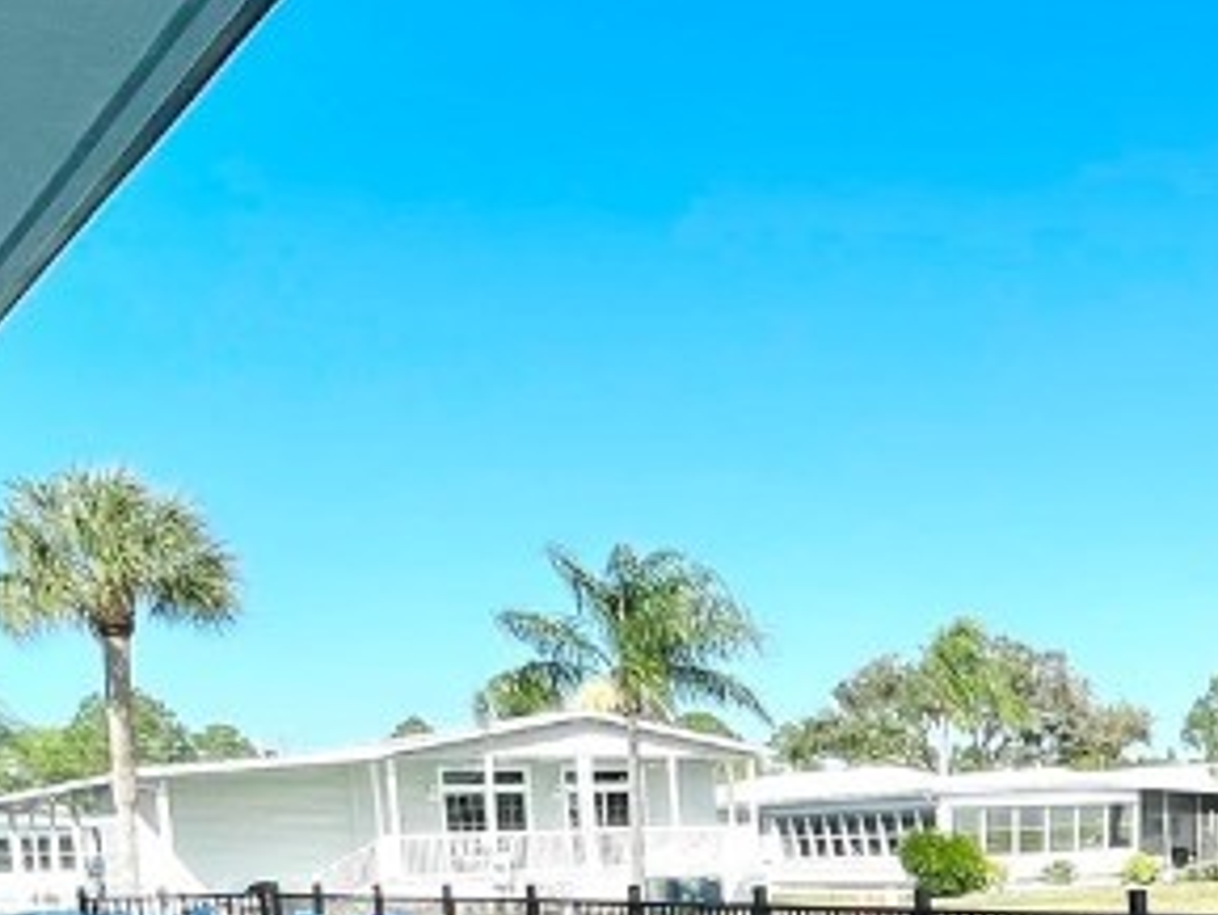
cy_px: 1008
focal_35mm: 46
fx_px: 1619
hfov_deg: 34.6
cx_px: 1391
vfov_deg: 28.6
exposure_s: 1/1946
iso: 32
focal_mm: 1.57
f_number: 1.8
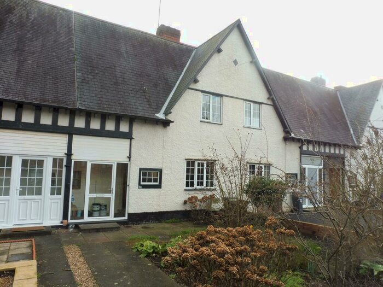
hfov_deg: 71.6
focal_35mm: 24
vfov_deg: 56.8
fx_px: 266
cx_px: 192
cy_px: 144
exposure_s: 1/160
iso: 100
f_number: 4
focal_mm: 4.3
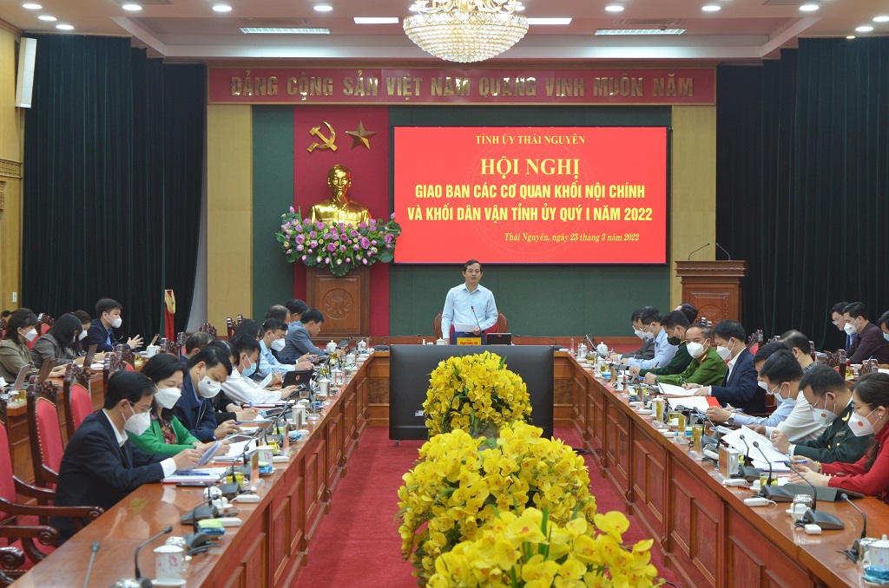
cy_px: 294
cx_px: 444
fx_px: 2033
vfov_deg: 16.5
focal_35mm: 82
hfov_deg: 24.7
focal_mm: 55
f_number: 5.6
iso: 800
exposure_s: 1/40
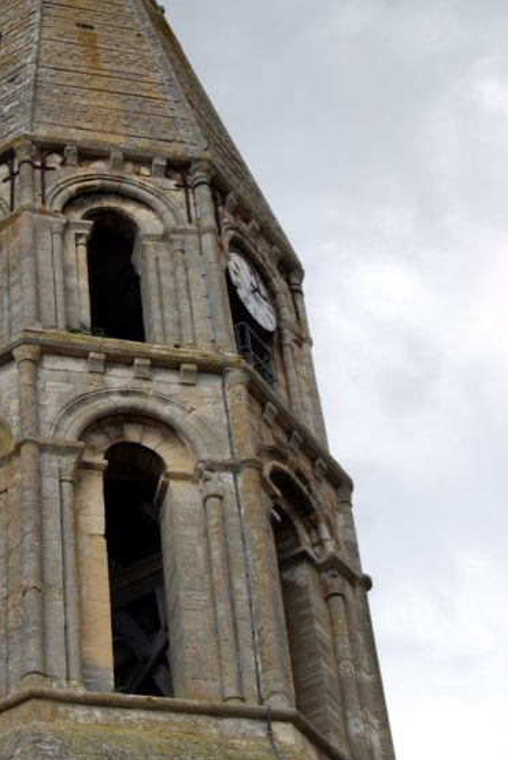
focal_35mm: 96
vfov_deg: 21.1
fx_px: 2028
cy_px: 244
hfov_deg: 14.2
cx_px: 87
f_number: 7.1
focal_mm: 38
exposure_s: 1/200
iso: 100
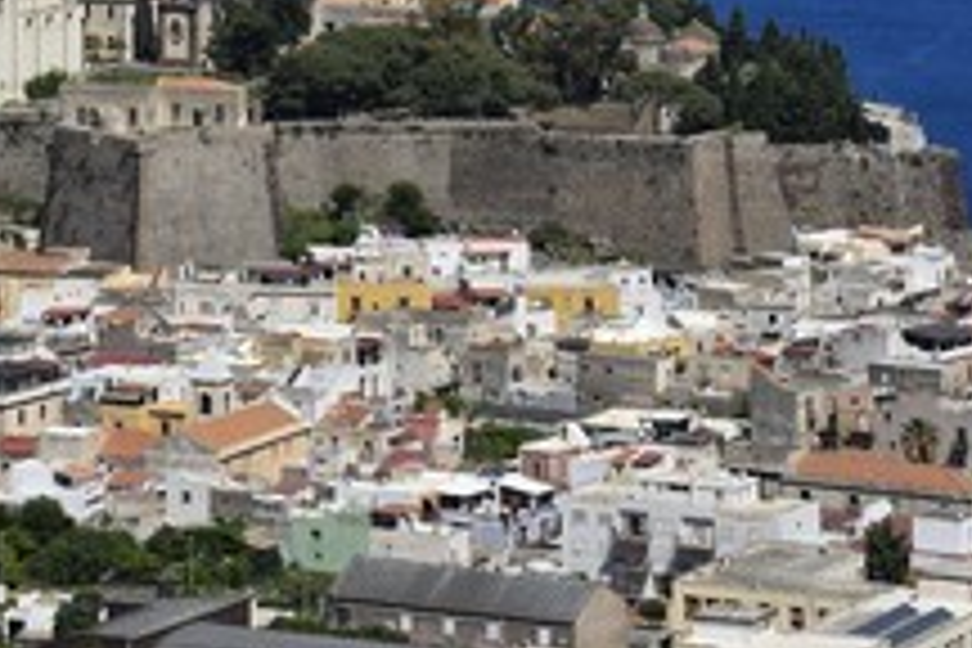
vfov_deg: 5.2
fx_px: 7100
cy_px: 32
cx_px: 76
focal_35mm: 263
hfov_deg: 7.8
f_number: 14
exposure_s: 1/320
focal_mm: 135
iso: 200
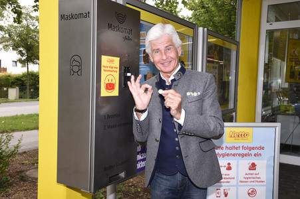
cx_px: 150
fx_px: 316
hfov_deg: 50.7
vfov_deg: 35.0
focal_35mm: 38
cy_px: 100
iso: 160
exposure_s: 1/100
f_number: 8
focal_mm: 38
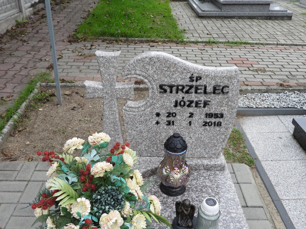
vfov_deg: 44.2
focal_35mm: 32
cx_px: 153
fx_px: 283
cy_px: 114
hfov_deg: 56.8
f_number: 3.2
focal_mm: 5.8
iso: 100
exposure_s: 1/320
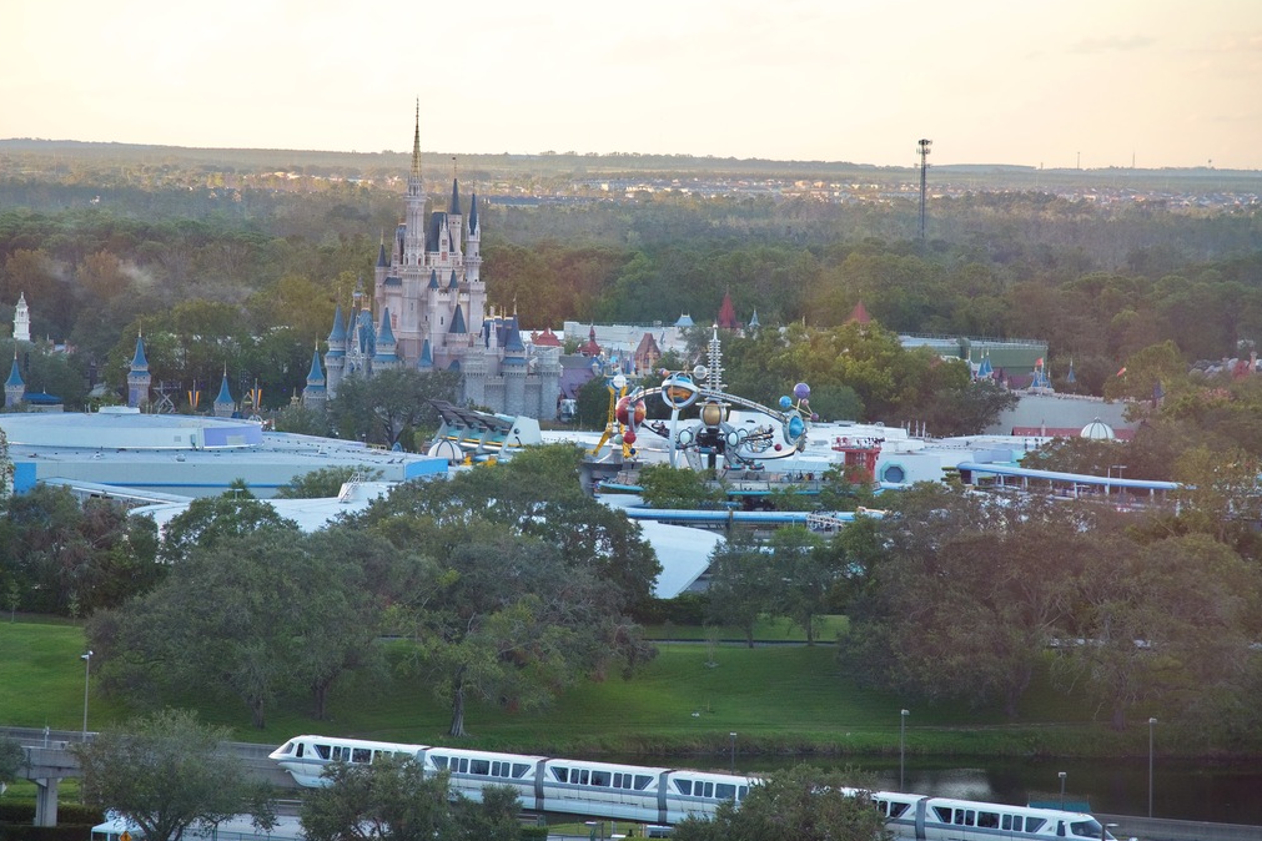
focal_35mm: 152
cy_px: 386
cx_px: 610
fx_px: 5328
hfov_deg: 13.5
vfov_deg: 9.0
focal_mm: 120
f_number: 4
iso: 720
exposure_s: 1/250
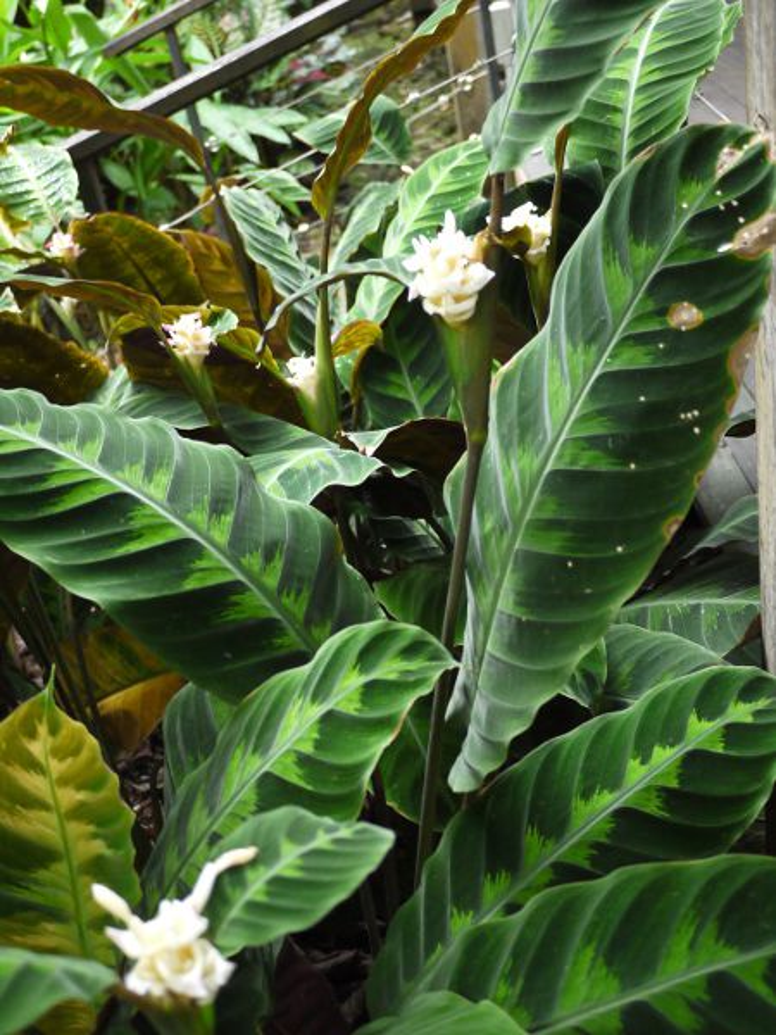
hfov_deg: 36.8
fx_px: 1166
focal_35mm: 39
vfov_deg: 47.9
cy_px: 518
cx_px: 388
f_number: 2.5
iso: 400
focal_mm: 14
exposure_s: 1/60
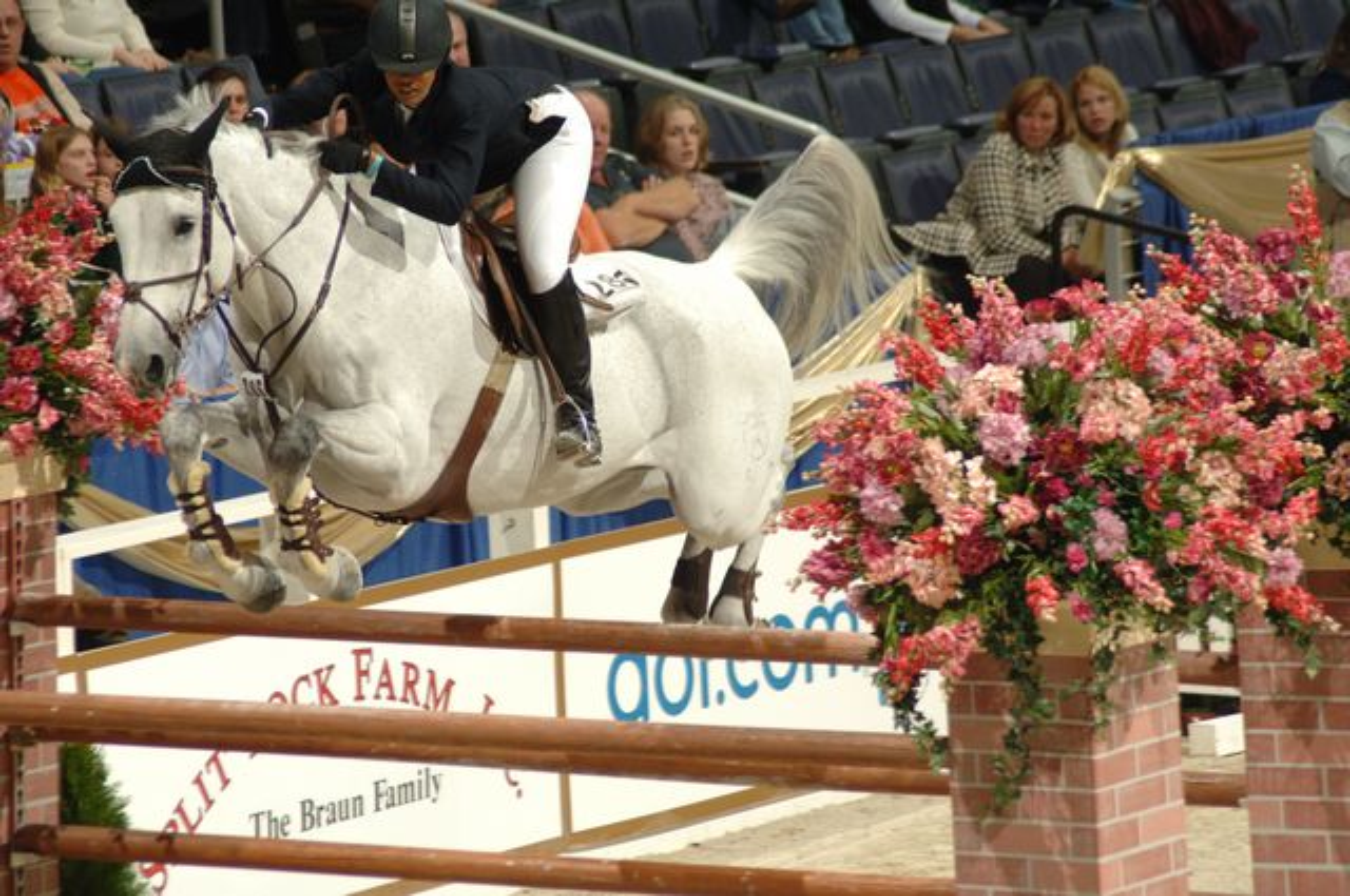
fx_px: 11797
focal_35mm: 315
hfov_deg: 6.5
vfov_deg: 4.4
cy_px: 448
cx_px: 675
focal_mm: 210
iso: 400
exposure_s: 1/250
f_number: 5.6
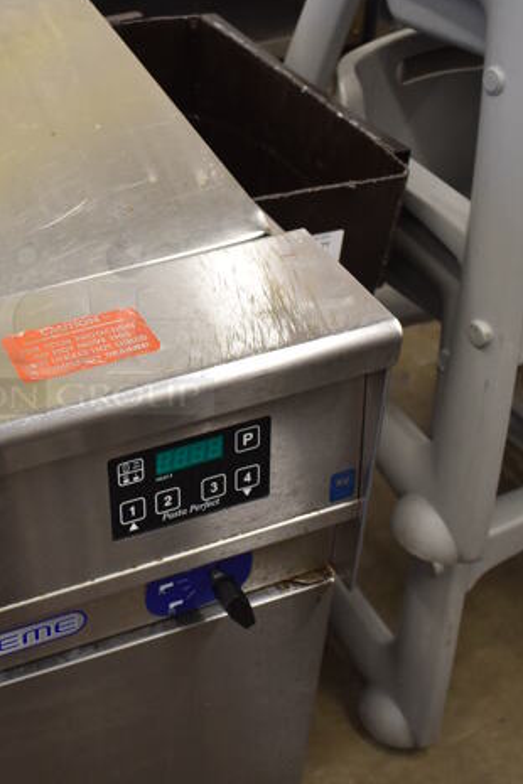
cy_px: 326
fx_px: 1155
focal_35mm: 53
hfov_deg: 24.6
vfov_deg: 37.4
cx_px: 27
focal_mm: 18
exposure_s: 1/125
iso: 1000
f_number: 3.5
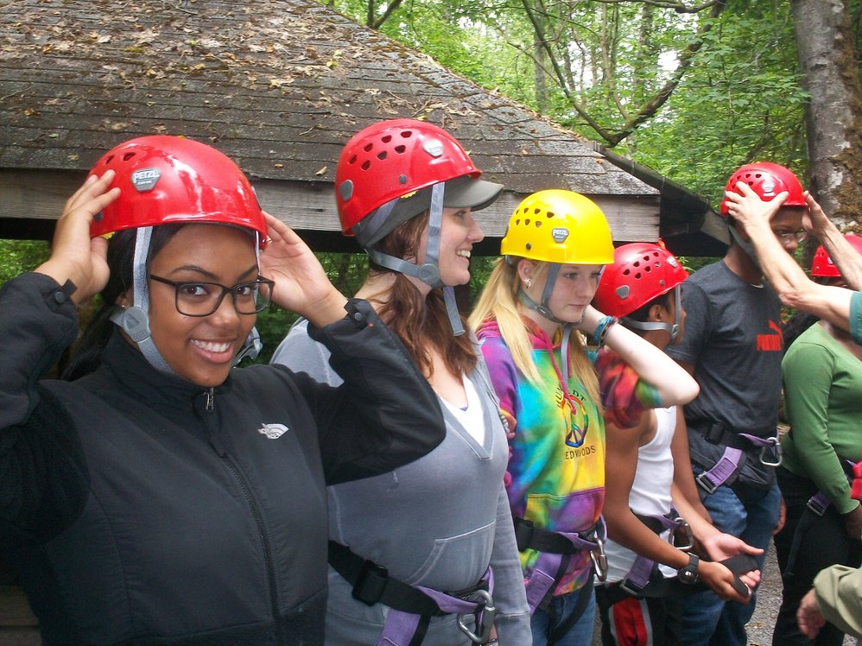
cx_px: 441
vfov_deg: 36.8
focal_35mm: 39
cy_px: 326
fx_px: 971
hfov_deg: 47.9
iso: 80
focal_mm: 6.3
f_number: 4.5
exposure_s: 1/40
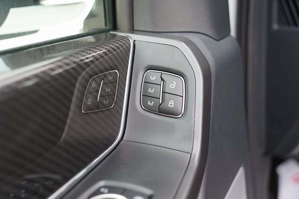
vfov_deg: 32.6
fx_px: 341
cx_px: 150
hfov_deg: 47.4
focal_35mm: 41
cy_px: 100
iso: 100
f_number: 4
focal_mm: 41
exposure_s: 1/60
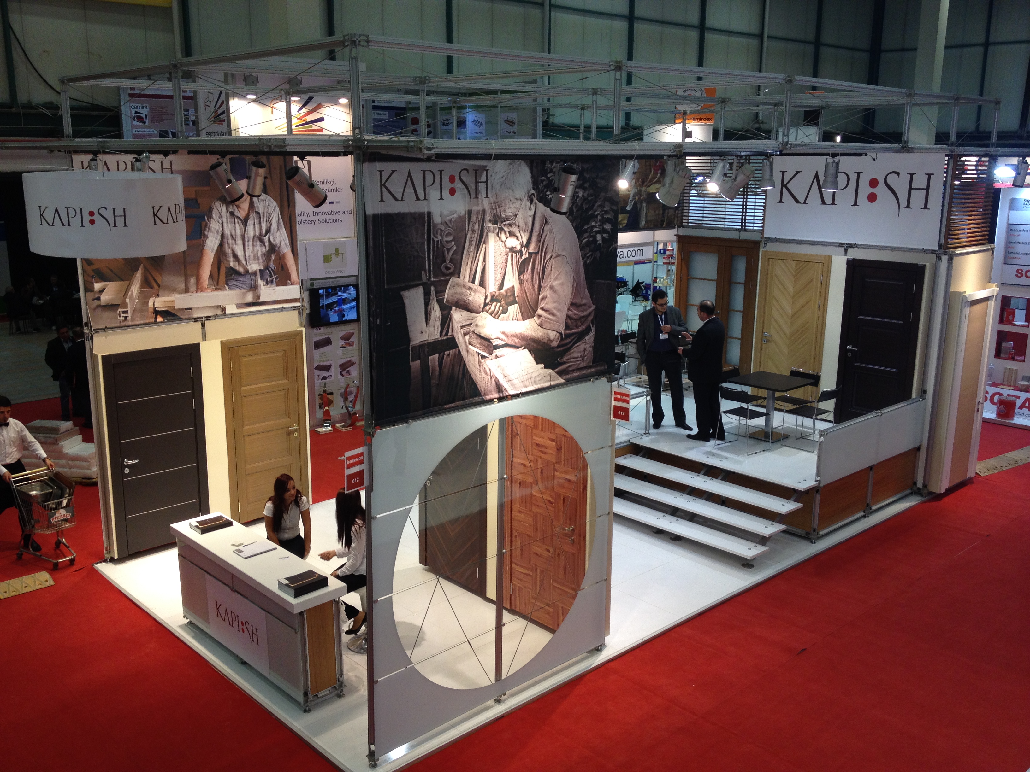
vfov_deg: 40.7
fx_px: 1041
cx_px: 515
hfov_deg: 52.6
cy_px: 386
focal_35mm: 35
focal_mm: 4.28
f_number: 2.4
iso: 80
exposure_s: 1/100
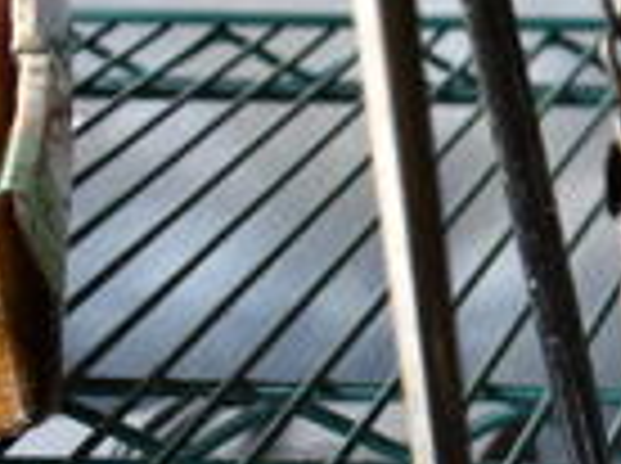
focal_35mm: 115
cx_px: 1197
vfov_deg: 12.8
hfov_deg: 14.5
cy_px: 288
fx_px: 2059
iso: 280
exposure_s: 1/30
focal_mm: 18
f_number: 3.5
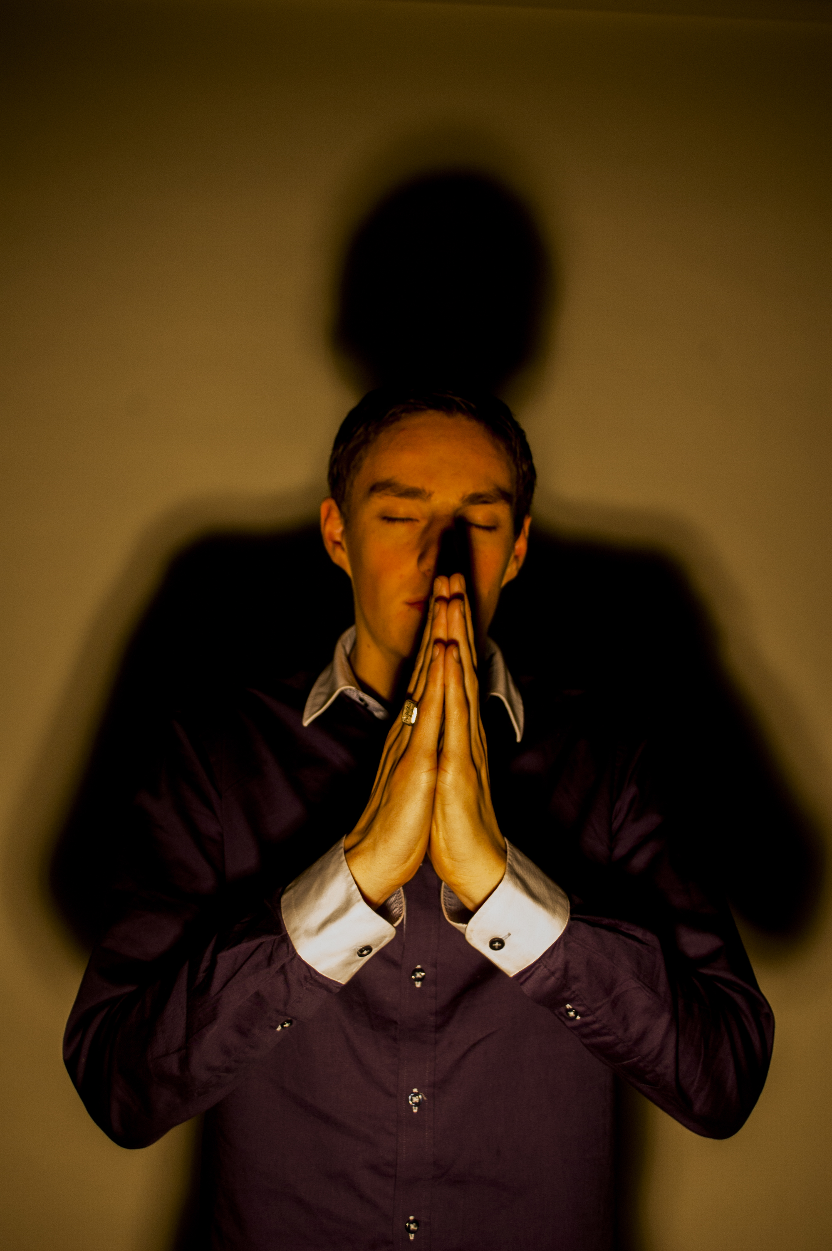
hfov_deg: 30.8
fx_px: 1511
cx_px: 416
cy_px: 626
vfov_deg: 45.0
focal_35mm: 44
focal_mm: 29
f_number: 5.6
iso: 500
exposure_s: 1/500
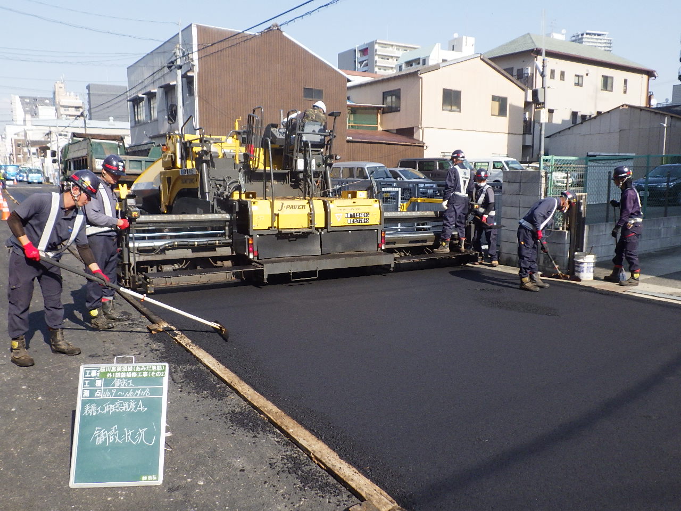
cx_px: 340
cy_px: 256
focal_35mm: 28
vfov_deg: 49.7
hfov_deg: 63.4
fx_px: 551
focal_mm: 5
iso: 250
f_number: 4.2
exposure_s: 1/800
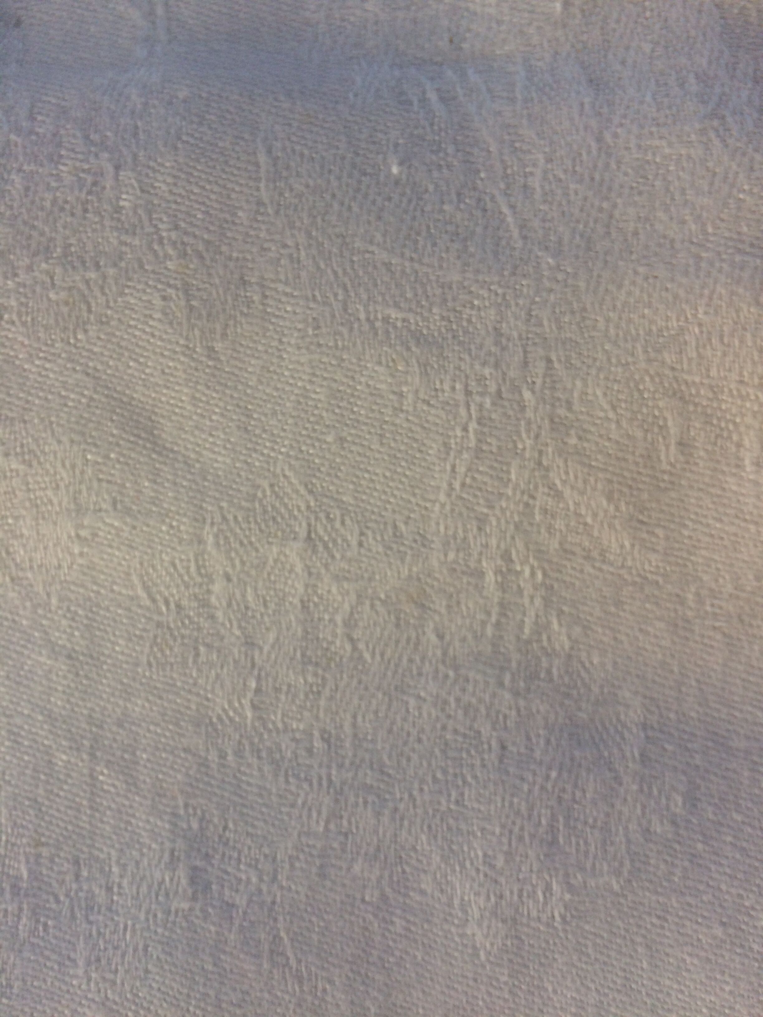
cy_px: 508
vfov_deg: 61.7
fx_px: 852
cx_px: 382
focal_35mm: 29
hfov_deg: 48.2
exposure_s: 1/100
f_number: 2.2
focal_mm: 4.15
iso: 50
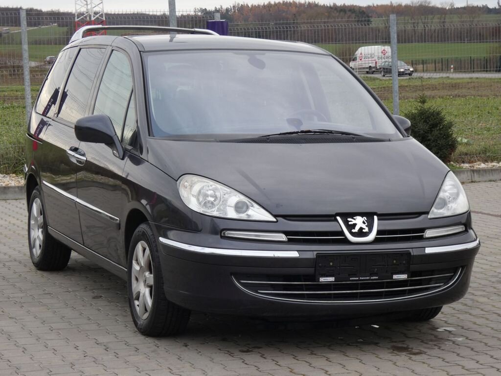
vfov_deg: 15.6
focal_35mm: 95
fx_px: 1375
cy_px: 188
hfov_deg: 20.7
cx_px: 250
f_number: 5.6
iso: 80
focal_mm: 17.1
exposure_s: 1/80
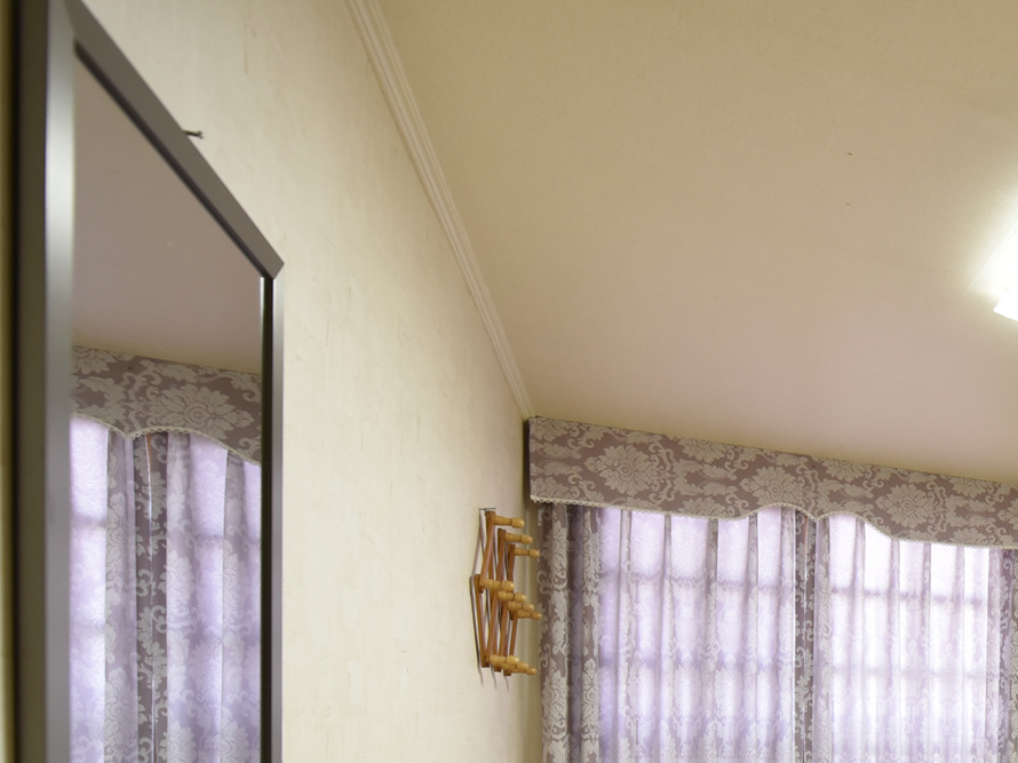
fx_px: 911
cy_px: 769
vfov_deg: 39.8
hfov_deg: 45.7
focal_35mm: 31
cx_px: 1088
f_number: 4
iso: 1600
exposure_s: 1/90
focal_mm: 14
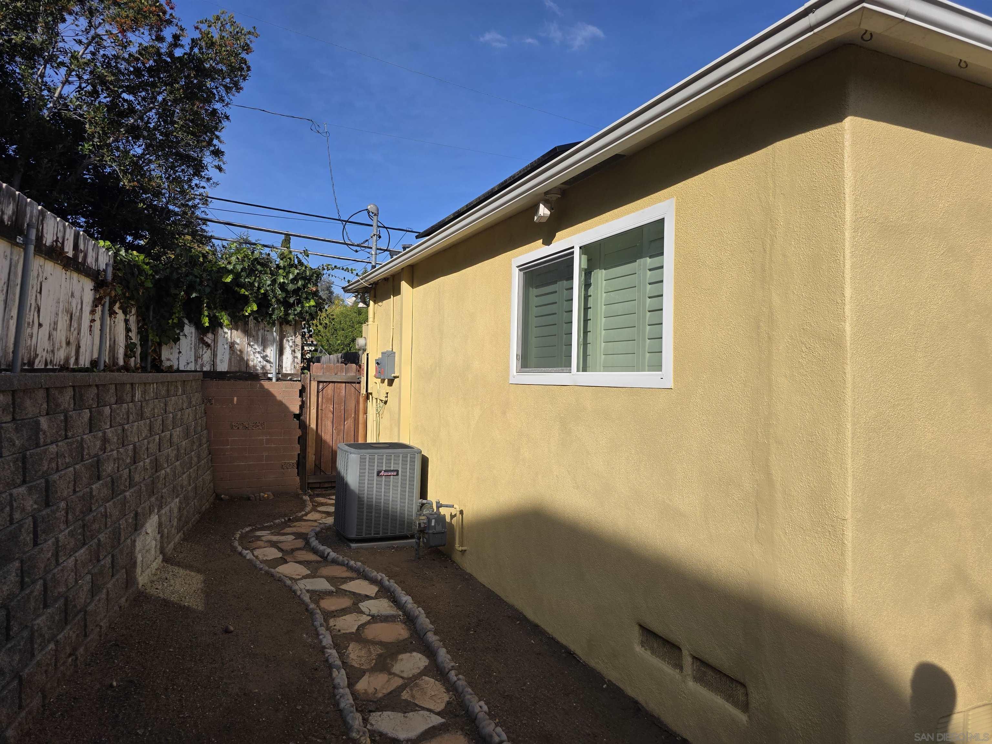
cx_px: 496
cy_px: 372
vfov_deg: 58.9
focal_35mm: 23
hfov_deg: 73.9
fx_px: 659
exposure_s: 1/7333
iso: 80
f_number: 1.7
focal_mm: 6.3
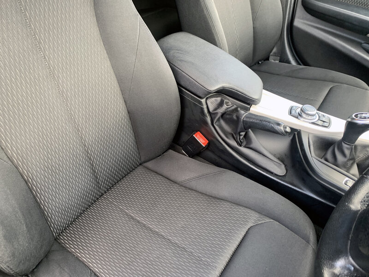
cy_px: 138
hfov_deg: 67.3
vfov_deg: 53.1
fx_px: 277
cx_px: 184
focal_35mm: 26
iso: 125
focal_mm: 4.25
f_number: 1.8
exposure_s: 1/60
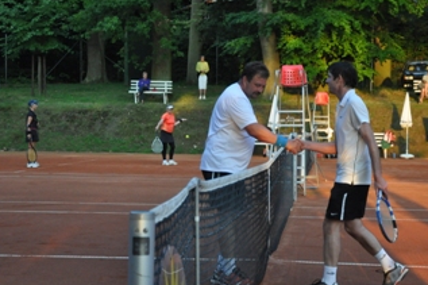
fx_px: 1058
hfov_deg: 22.9
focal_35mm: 89
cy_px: 163
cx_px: 228
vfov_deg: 15.3
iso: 1400
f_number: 4.8
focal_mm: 42
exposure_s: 1/500
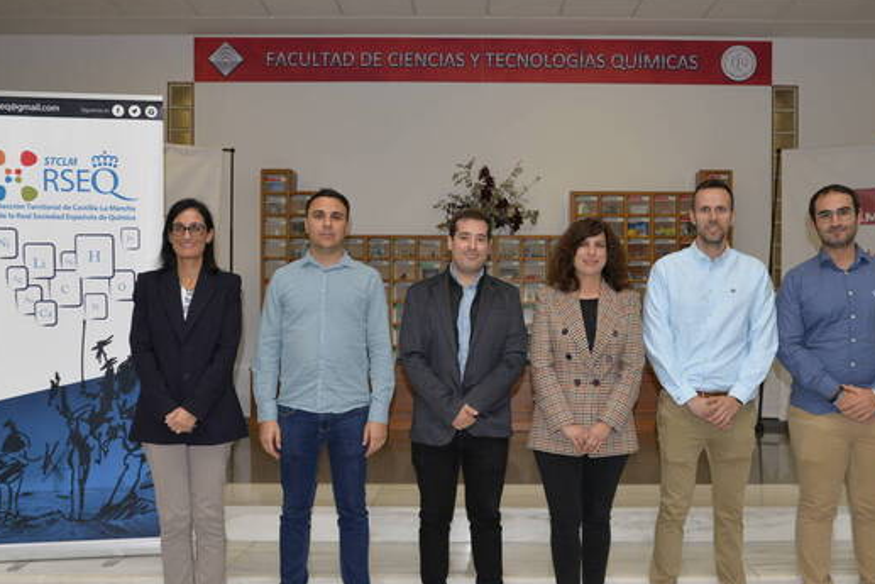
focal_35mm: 38
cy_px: 334
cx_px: 478
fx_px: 924
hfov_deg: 50.6
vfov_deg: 35.0
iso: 800
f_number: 5
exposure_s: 1/60
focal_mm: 30
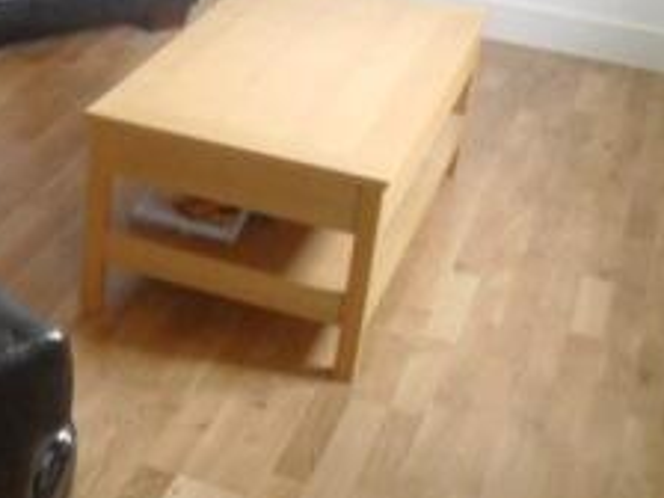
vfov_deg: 20.7
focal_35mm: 70
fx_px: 1343
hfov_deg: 26.6
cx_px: 30
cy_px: 92
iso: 240
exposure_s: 1/15
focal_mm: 6.2
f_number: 2.8
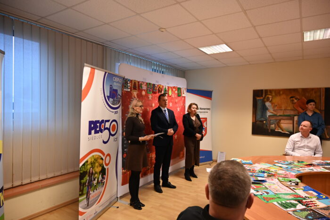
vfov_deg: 53.1
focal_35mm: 24
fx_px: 220
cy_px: 110
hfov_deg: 73.8
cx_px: 165
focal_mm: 24
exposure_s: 1/125
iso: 1800
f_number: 4
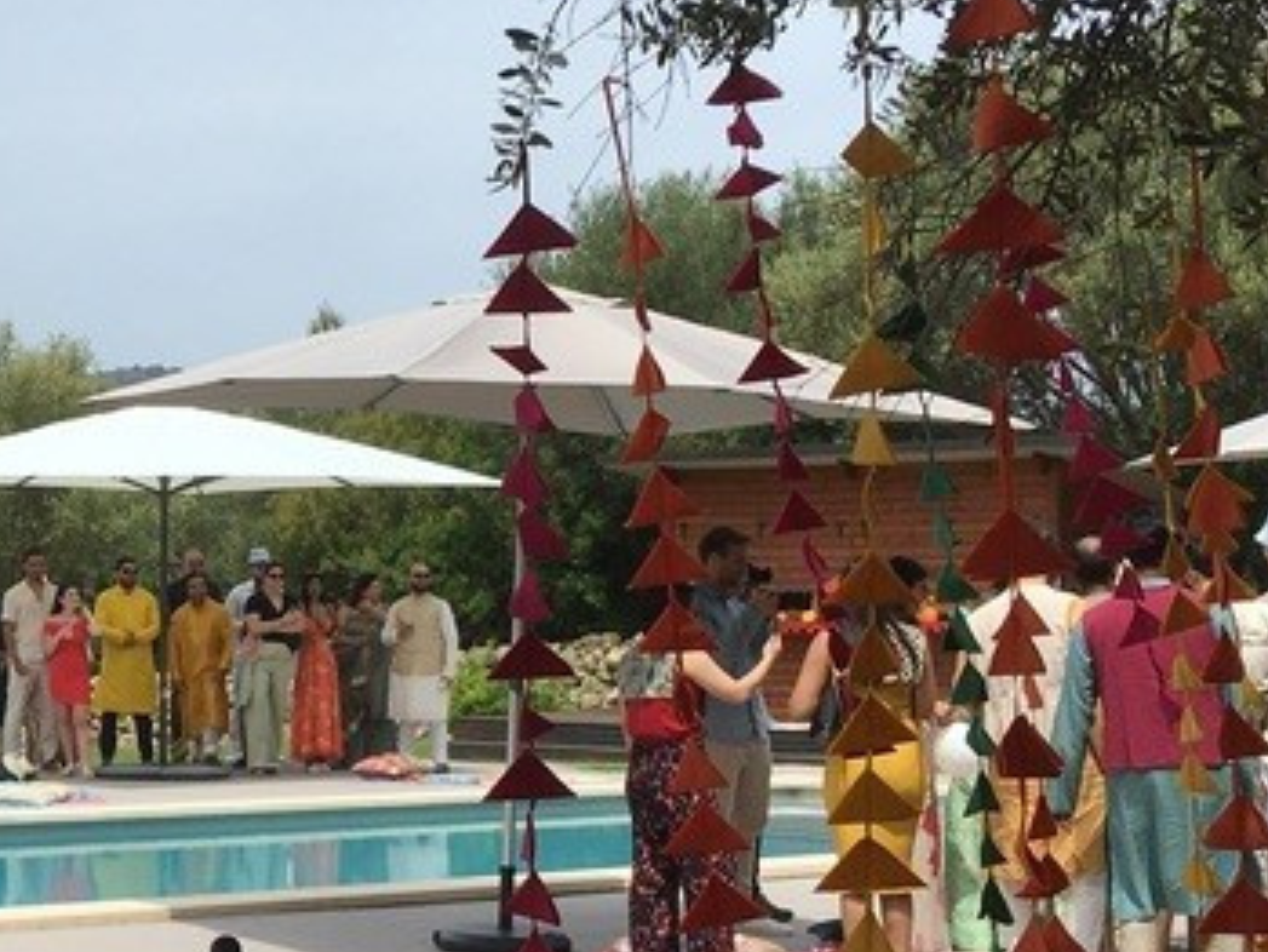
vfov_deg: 17.3
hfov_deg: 22.4
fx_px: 3115
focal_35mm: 85
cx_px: 105
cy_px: 610
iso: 25
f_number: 2.2
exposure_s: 1/1972
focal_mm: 4.15
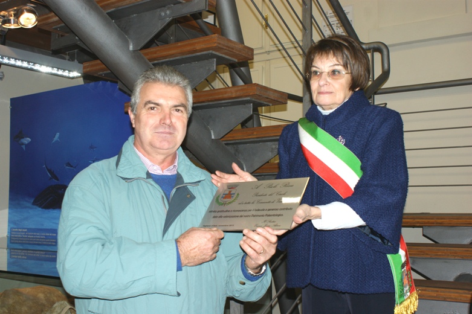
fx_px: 550
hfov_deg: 46.4
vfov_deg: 31.9
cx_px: 236
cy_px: 157
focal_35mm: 42
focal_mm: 28
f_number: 5.6
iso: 400
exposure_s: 1/60
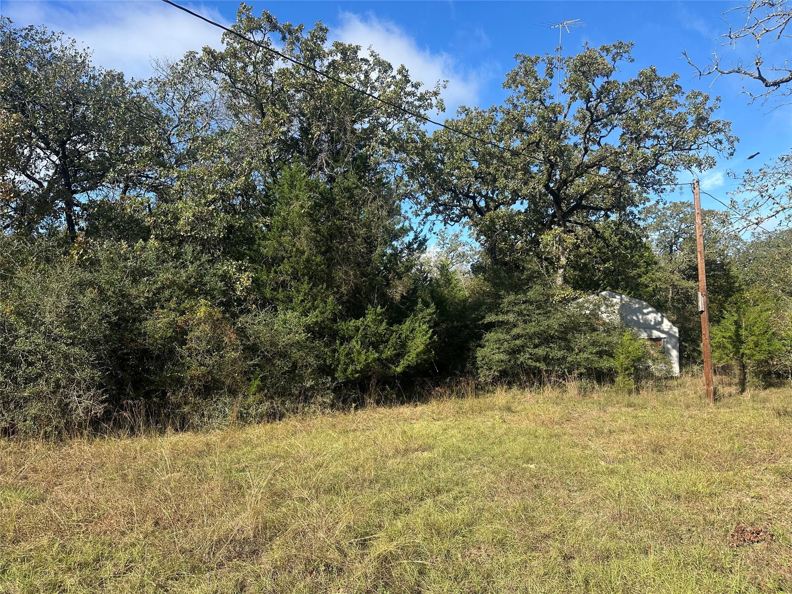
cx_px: 396
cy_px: 297
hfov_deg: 71.6
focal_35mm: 24
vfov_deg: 56.8
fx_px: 549
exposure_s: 1/2028
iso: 80
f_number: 1.78
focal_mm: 6.86
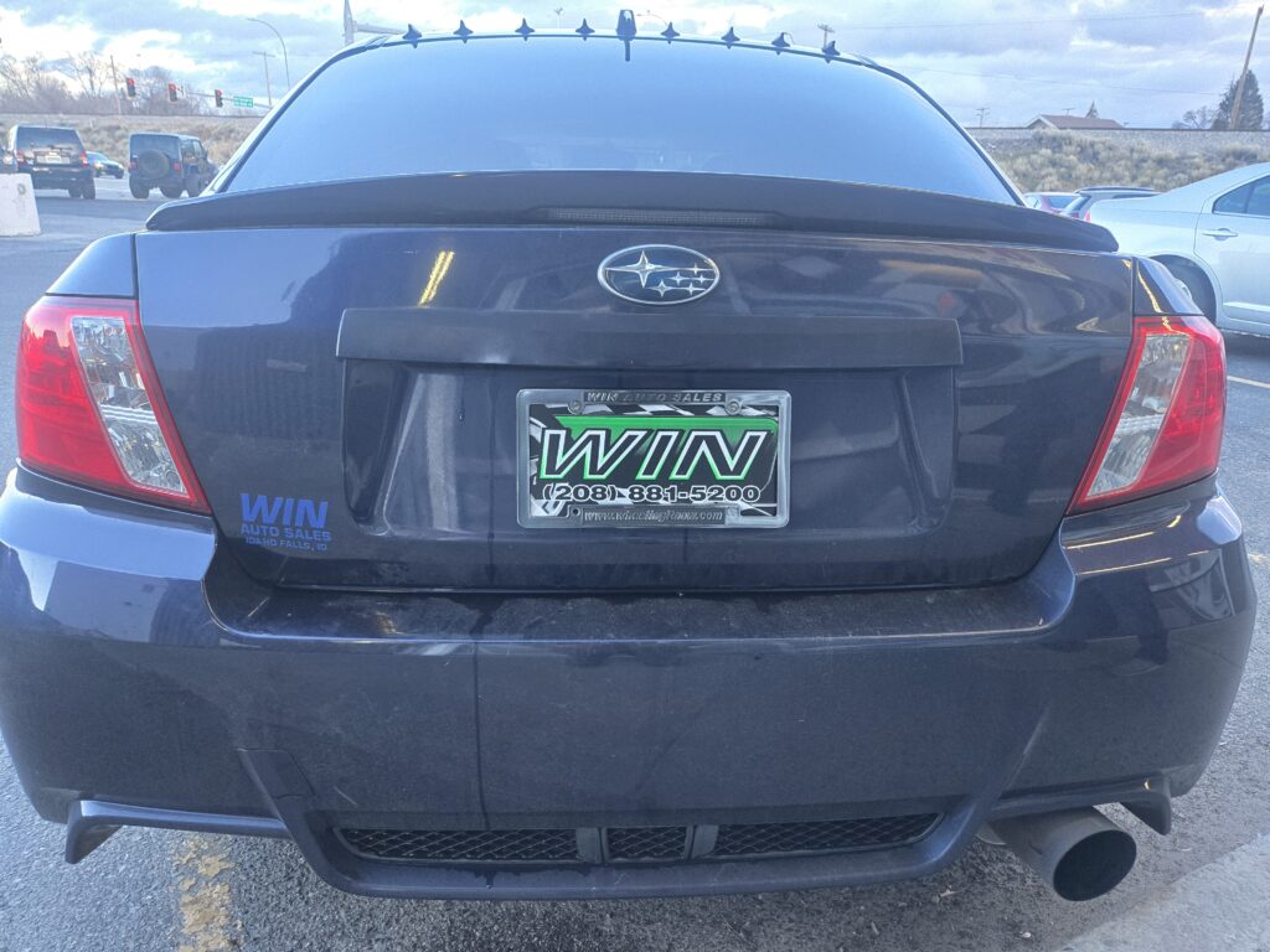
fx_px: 844
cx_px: 635
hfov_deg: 73.9
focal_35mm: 23
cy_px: 476
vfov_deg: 58.9
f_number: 1.8
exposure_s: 1/120
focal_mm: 5.4
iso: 250
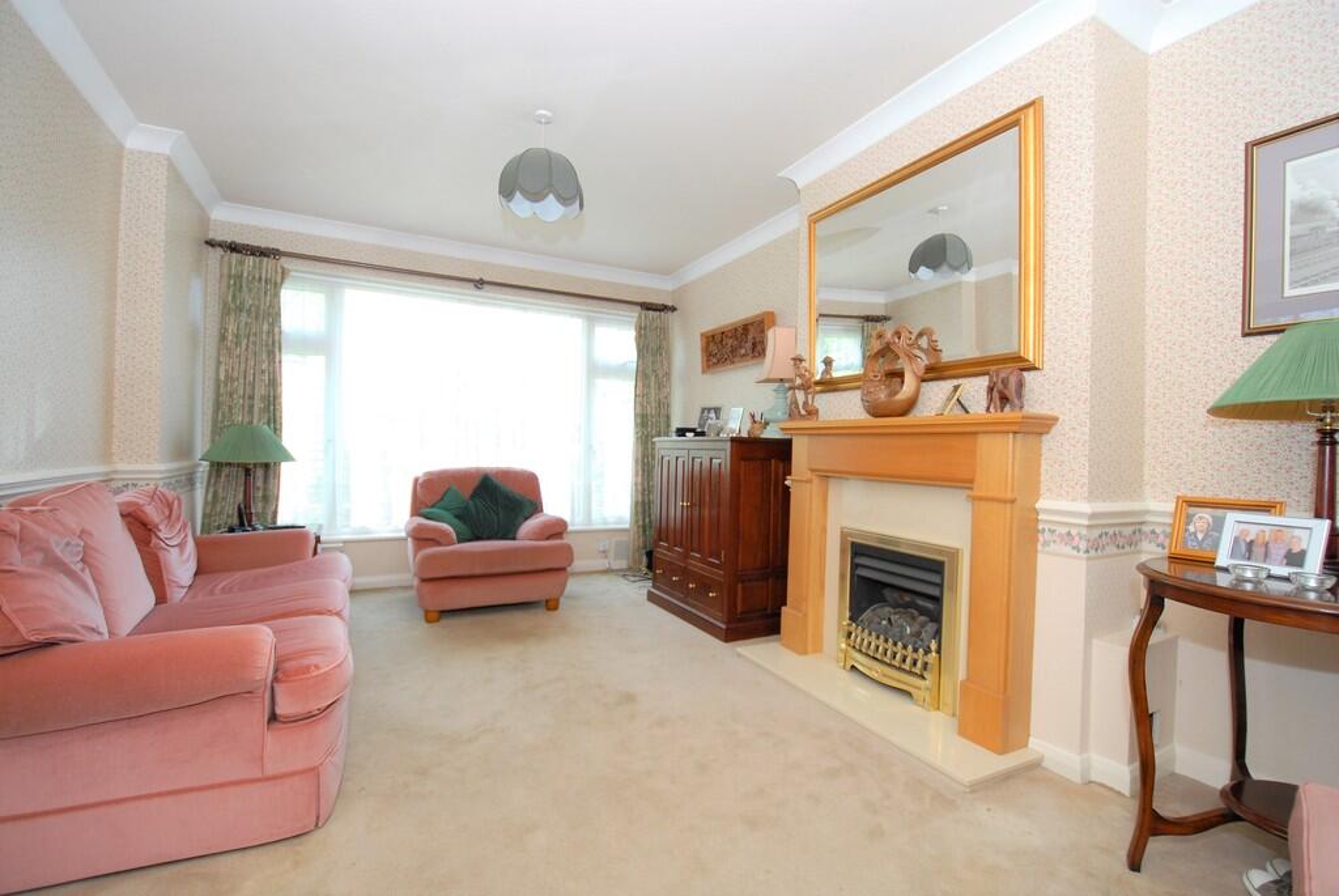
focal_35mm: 15
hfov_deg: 100.3
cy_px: 448
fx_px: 558
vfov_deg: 77.5
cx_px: 670
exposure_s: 1/100
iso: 320
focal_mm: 10
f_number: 3.5
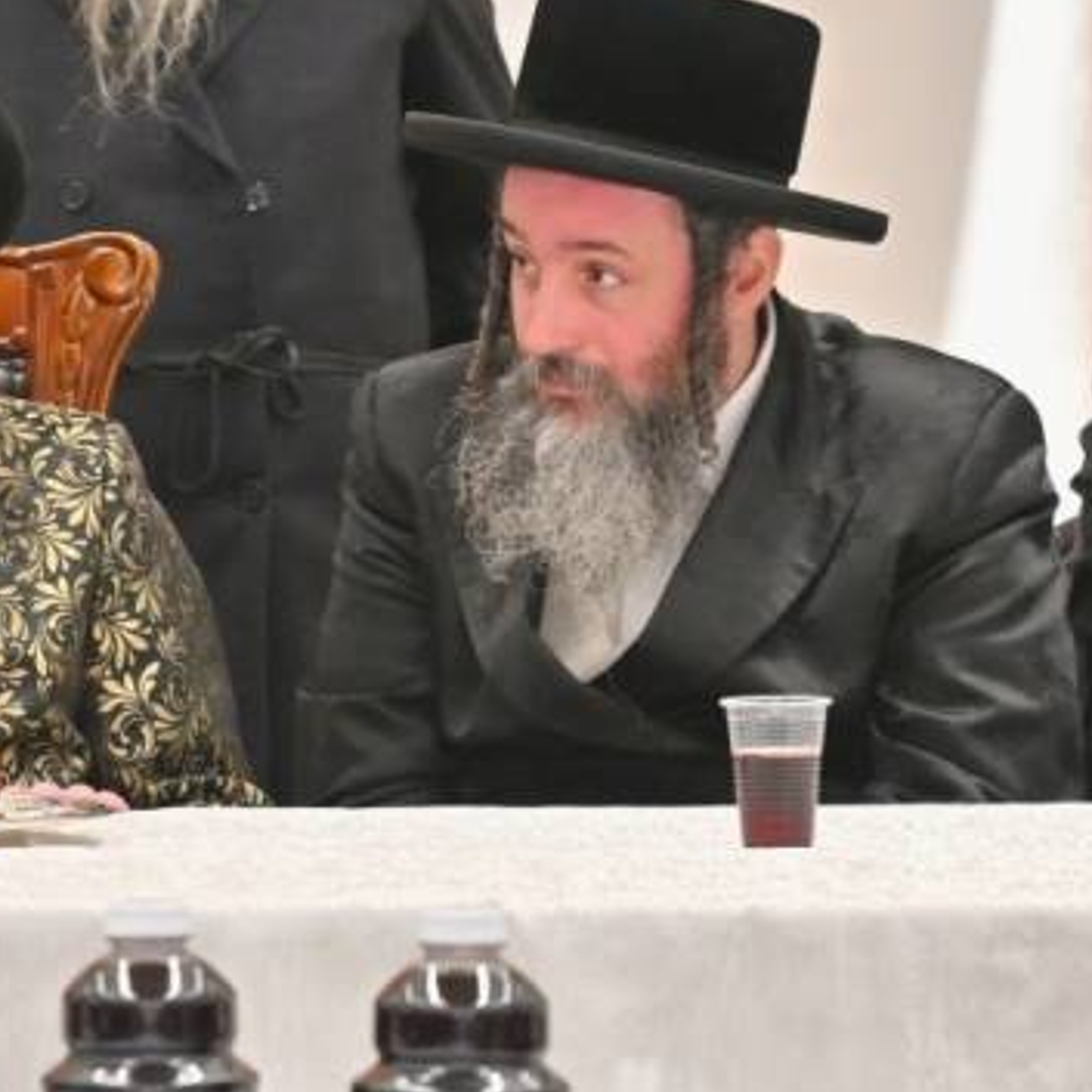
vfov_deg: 4.0
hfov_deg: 3.9
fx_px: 15811
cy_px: 282
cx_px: -139
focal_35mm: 443
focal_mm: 120
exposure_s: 1/200
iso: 800
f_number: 4
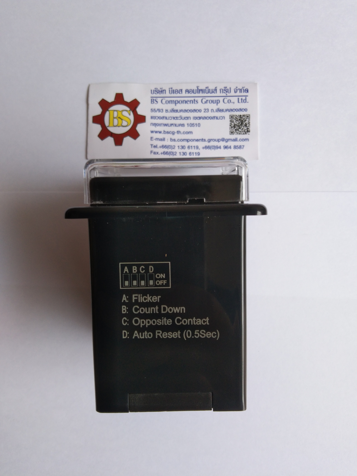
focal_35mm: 30
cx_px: 178
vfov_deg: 60.0
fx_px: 413
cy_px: 238
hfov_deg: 46.8
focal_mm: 3.65
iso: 74
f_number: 2.2
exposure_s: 1/50
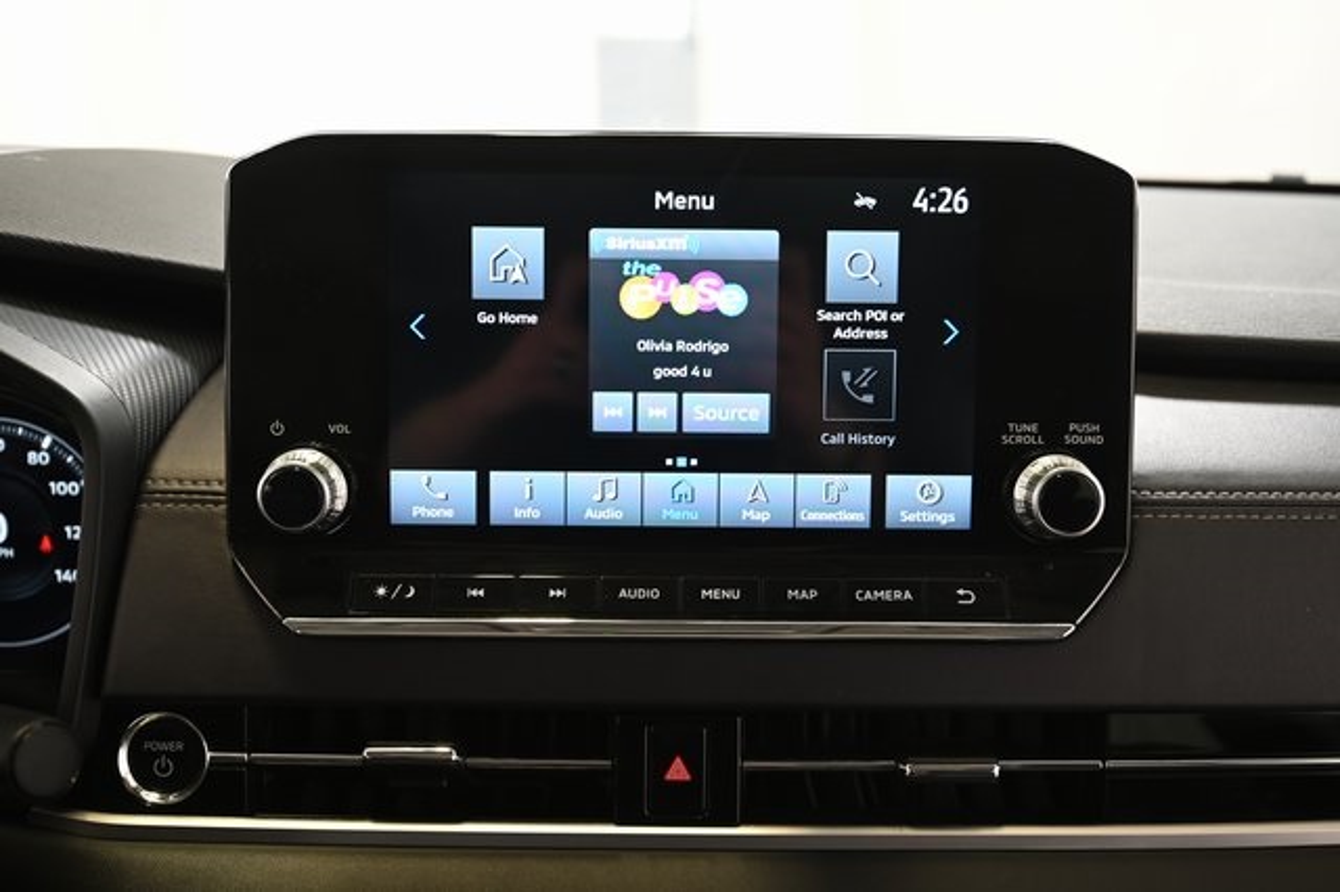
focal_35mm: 35
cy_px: 446
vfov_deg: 37.8
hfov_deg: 54.5
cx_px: 670
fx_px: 1302
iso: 1250
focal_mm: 35
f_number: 4
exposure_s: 1/30
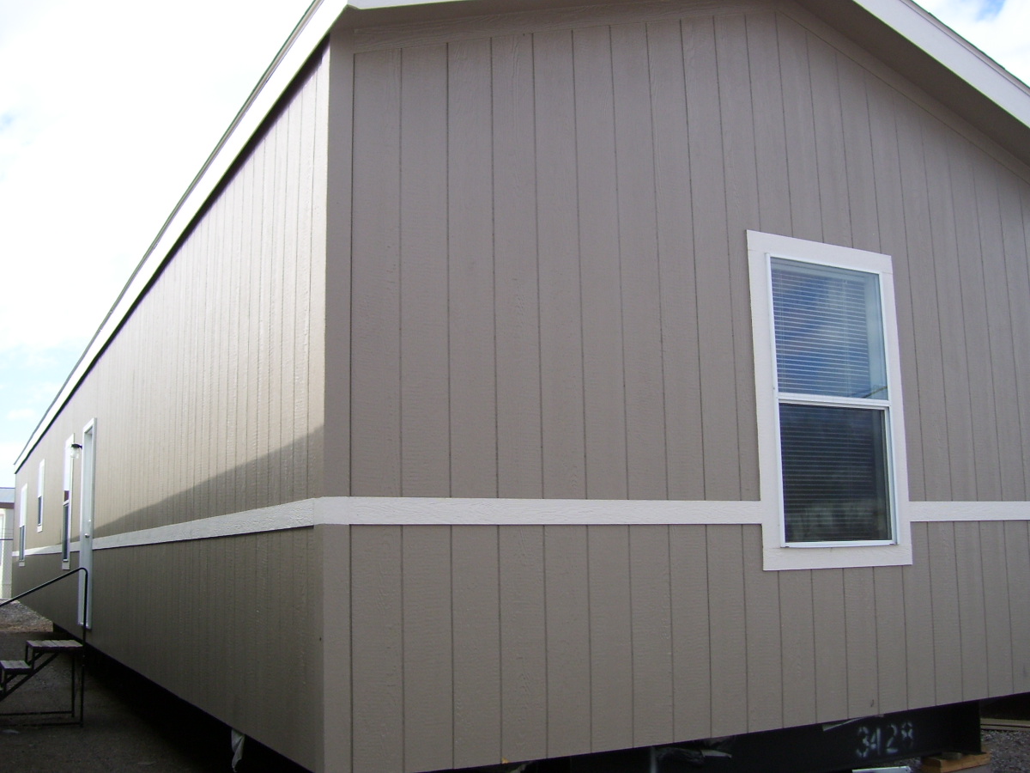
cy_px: 386
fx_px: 1071
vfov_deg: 39.7
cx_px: 515
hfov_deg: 51.4
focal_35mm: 36
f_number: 2.7
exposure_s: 1/750
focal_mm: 6
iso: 80
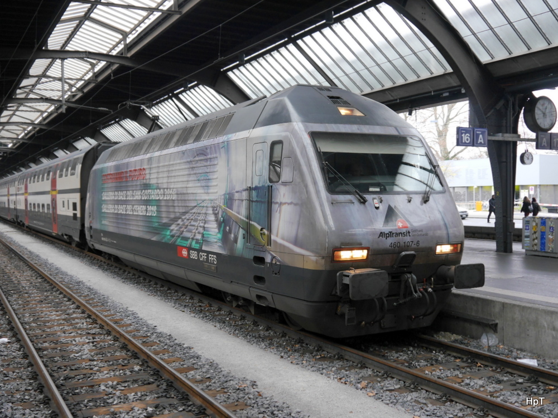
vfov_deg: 36.0
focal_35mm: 40
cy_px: 209
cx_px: 279
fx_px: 645
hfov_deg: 46.8
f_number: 4.2
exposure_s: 1/60
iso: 500
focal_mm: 20
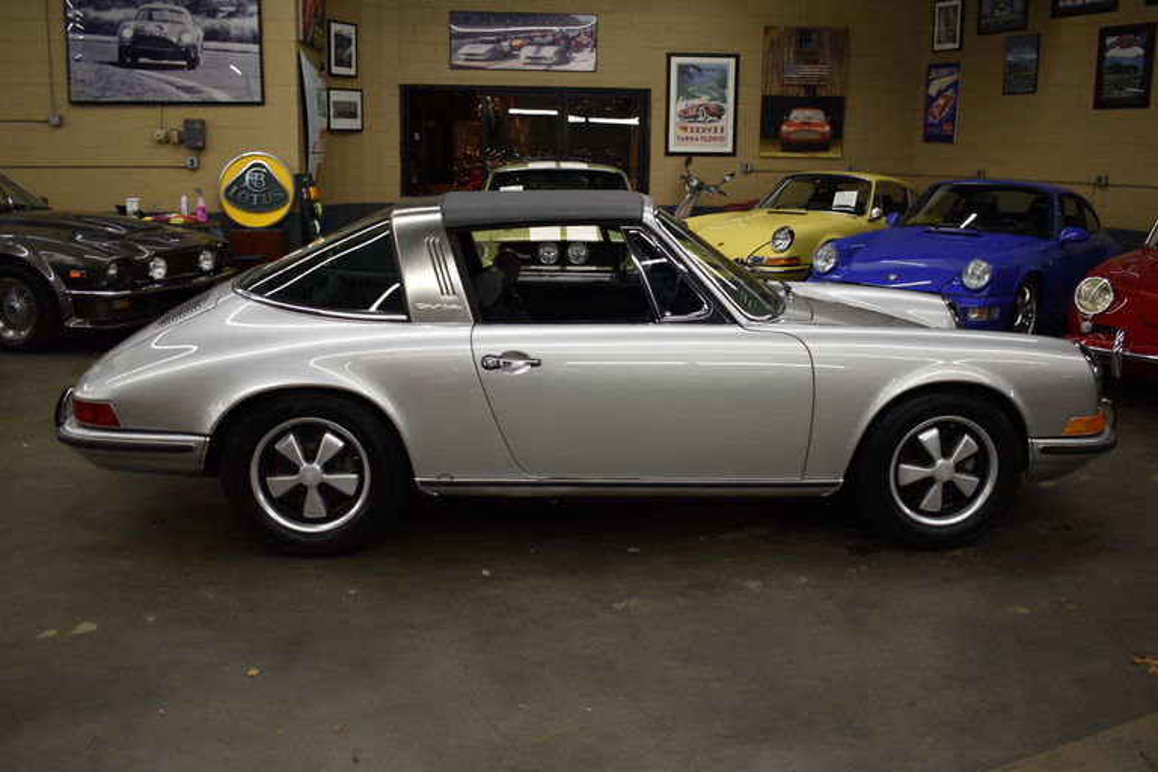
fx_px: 1061
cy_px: 386
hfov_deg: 57.2
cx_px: 579
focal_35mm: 33
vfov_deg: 40.0
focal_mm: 22
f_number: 3.8
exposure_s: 1/160
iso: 800
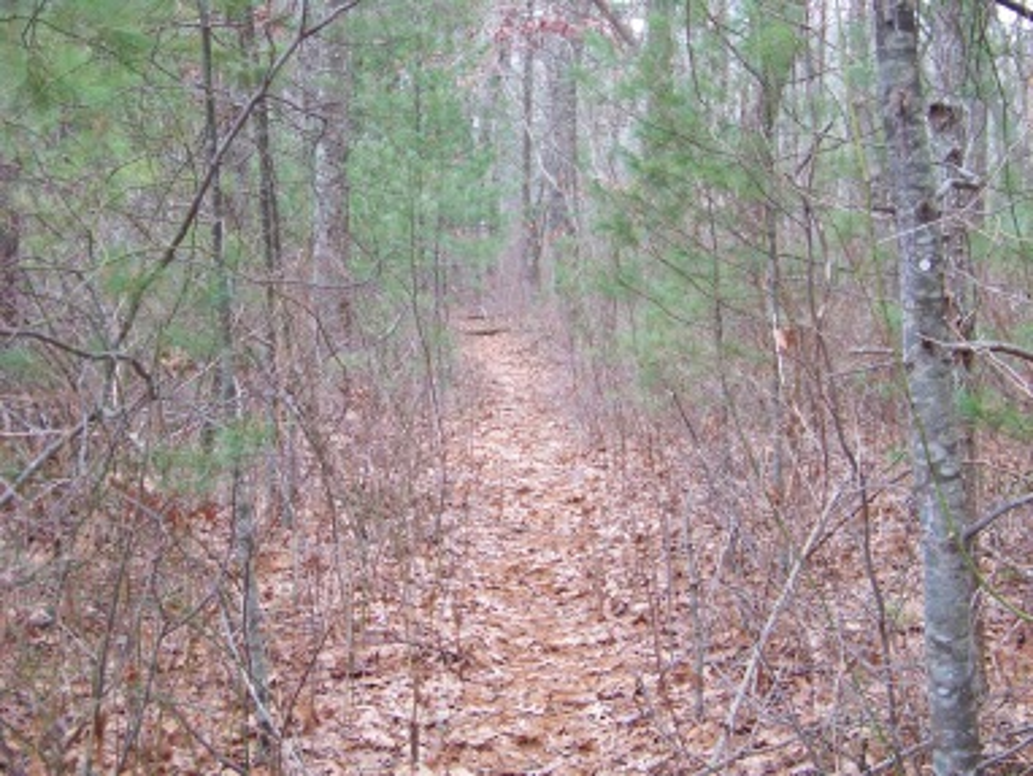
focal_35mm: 70
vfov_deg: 21.0
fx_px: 2090
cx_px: 516
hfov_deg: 27.8
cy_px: 388
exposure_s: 1/30
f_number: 3.2
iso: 210
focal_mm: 11.7
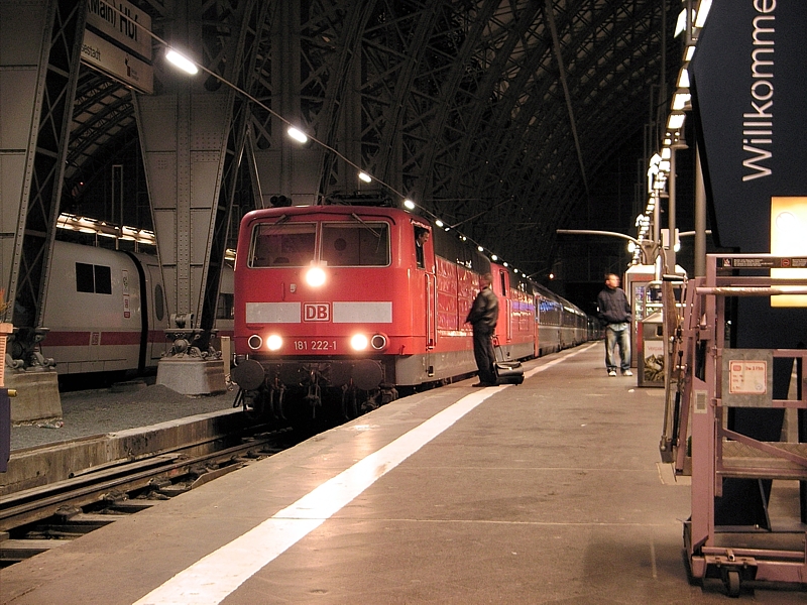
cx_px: 404
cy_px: 302
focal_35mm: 62
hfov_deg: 31.2
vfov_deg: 23.7
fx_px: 1445
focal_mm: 10.3
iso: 100
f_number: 3.7
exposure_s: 1/2
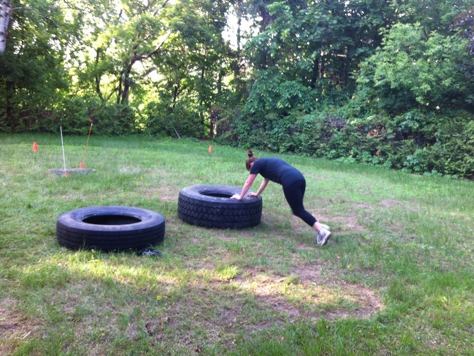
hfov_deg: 50.1
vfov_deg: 38.7
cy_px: 181
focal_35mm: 37
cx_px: 247
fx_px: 507
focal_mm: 3.85
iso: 80
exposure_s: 1/40
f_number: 2.8
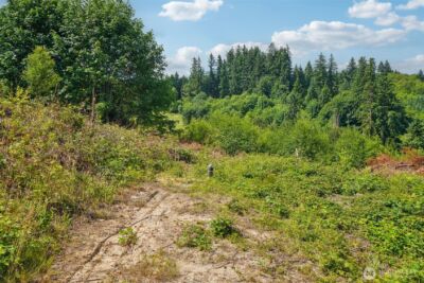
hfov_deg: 54.4
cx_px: 212
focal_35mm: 35
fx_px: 412
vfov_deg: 37.9
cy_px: 142
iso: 400
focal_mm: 35
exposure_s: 1/500
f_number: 8
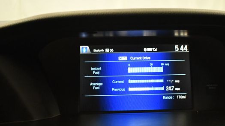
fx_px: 274
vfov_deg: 25.9
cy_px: 69
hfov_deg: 44.4
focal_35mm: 46
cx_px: 130
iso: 2800
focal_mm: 18
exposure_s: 1/125
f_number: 3.5
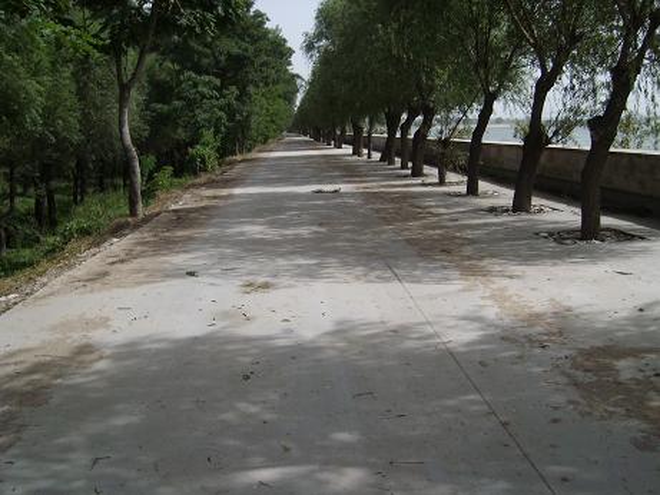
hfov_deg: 52.6
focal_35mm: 35
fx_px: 667
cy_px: 248
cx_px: 330
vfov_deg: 40.7
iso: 50
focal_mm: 5.8
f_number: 7.1
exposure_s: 1/323
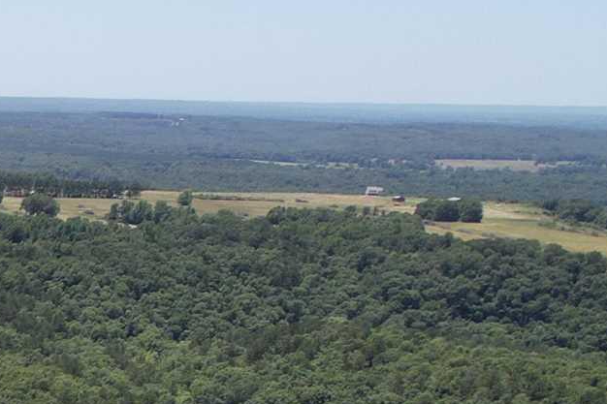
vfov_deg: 11.6
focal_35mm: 108
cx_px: -635
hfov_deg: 15.1
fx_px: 1820
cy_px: 773
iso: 120
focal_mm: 8.38
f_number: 2.8
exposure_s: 1/1600
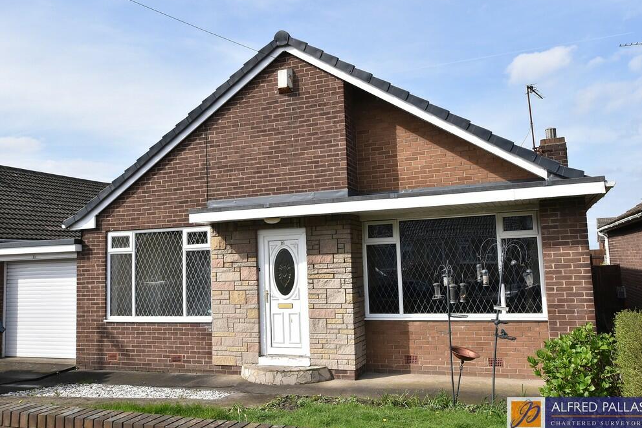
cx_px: 320
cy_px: 212
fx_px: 553
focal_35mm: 31
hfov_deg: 60.3
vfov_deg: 42.3
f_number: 9
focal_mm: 20
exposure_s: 1/320
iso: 200
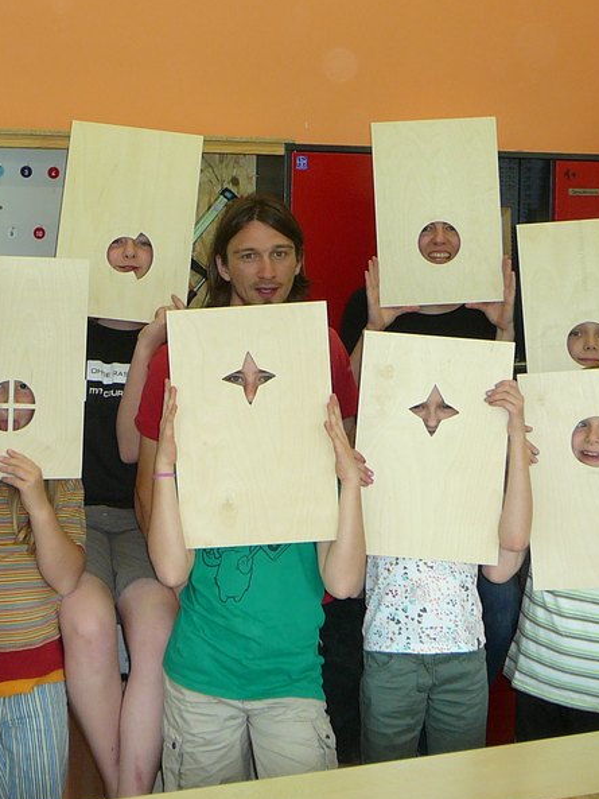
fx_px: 1361
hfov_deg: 24.8
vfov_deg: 32.6
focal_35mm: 59
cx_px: 233
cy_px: 306
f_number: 2.8
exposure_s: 1/40
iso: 100
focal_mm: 5.2
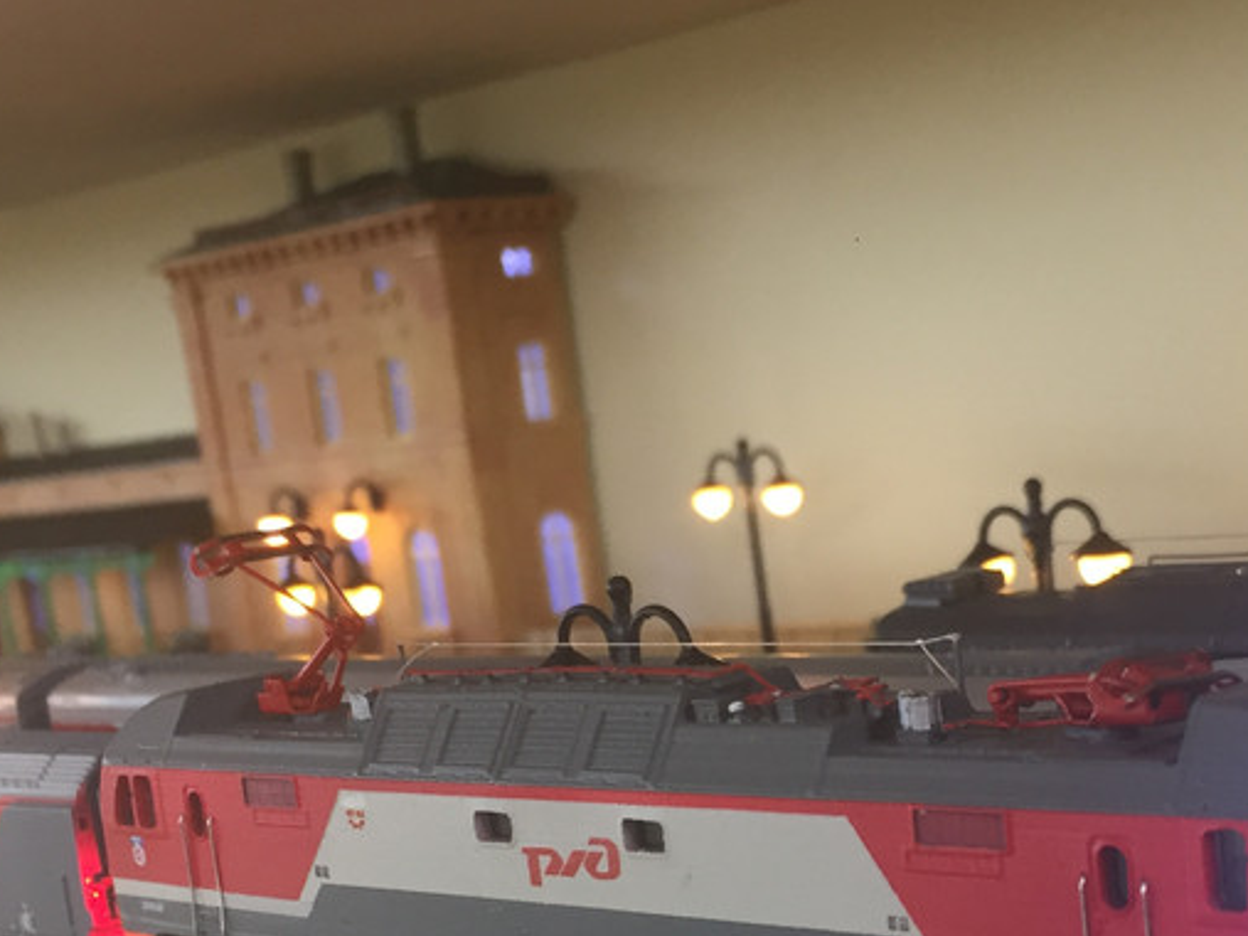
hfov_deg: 31.6
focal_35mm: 61
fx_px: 2199
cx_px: 764
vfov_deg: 23.7
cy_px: 744
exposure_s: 1/33
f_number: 2.2
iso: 80
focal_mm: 4.15
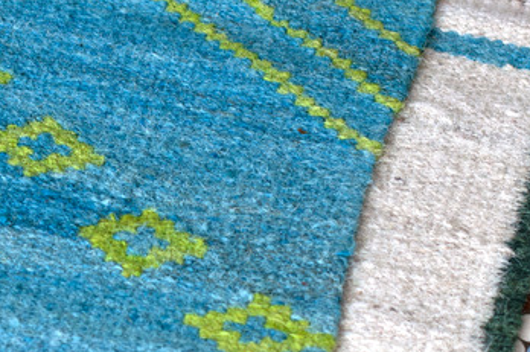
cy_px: 158
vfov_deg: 8.1
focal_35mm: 168
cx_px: 228
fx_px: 2470
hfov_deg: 12.2
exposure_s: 1/320
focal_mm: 50
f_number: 2.8
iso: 200
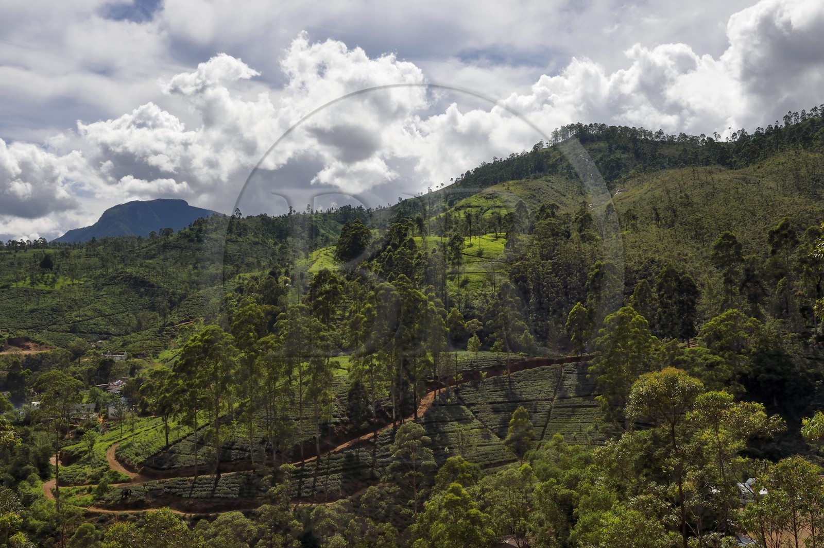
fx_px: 869
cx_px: 412
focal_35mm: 38
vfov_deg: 35.0
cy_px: 274
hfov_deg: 50.7
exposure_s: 1/320
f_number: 18
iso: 400
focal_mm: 38
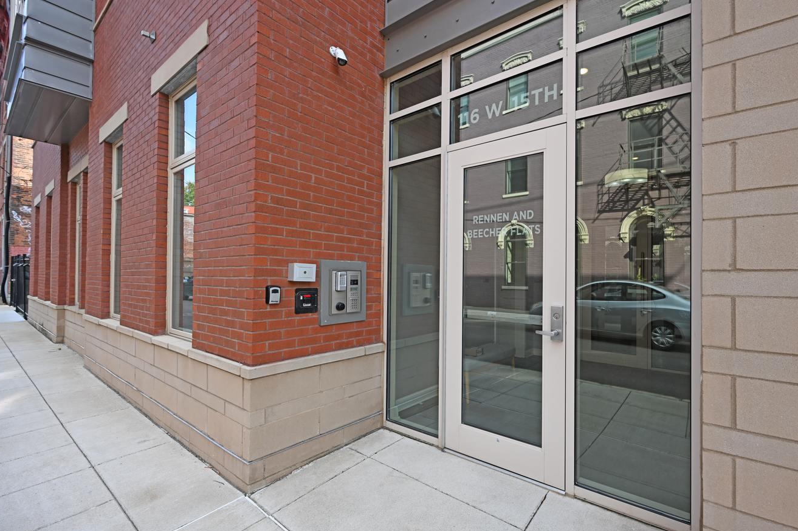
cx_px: 450
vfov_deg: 73.7
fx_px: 355
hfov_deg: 96.2
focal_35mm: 16
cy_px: 274
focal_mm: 14
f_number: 5.6
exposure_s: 1/250
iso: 200
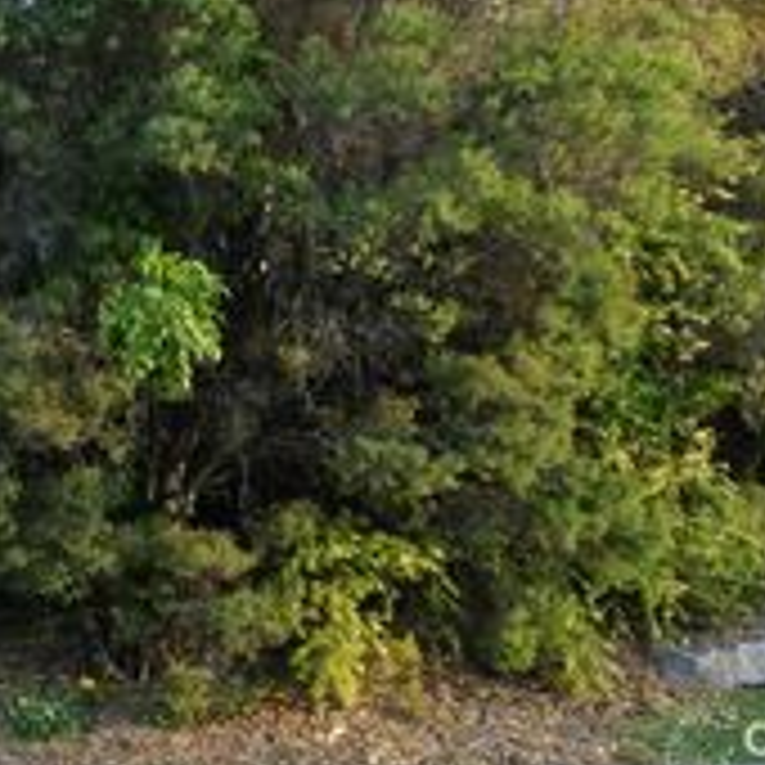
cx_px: -32
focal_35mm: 68
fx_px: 1700
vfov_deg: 24.8
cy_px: 124
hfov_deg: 24.0
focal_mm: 11
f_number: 3.5
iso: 100
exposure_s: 1/80
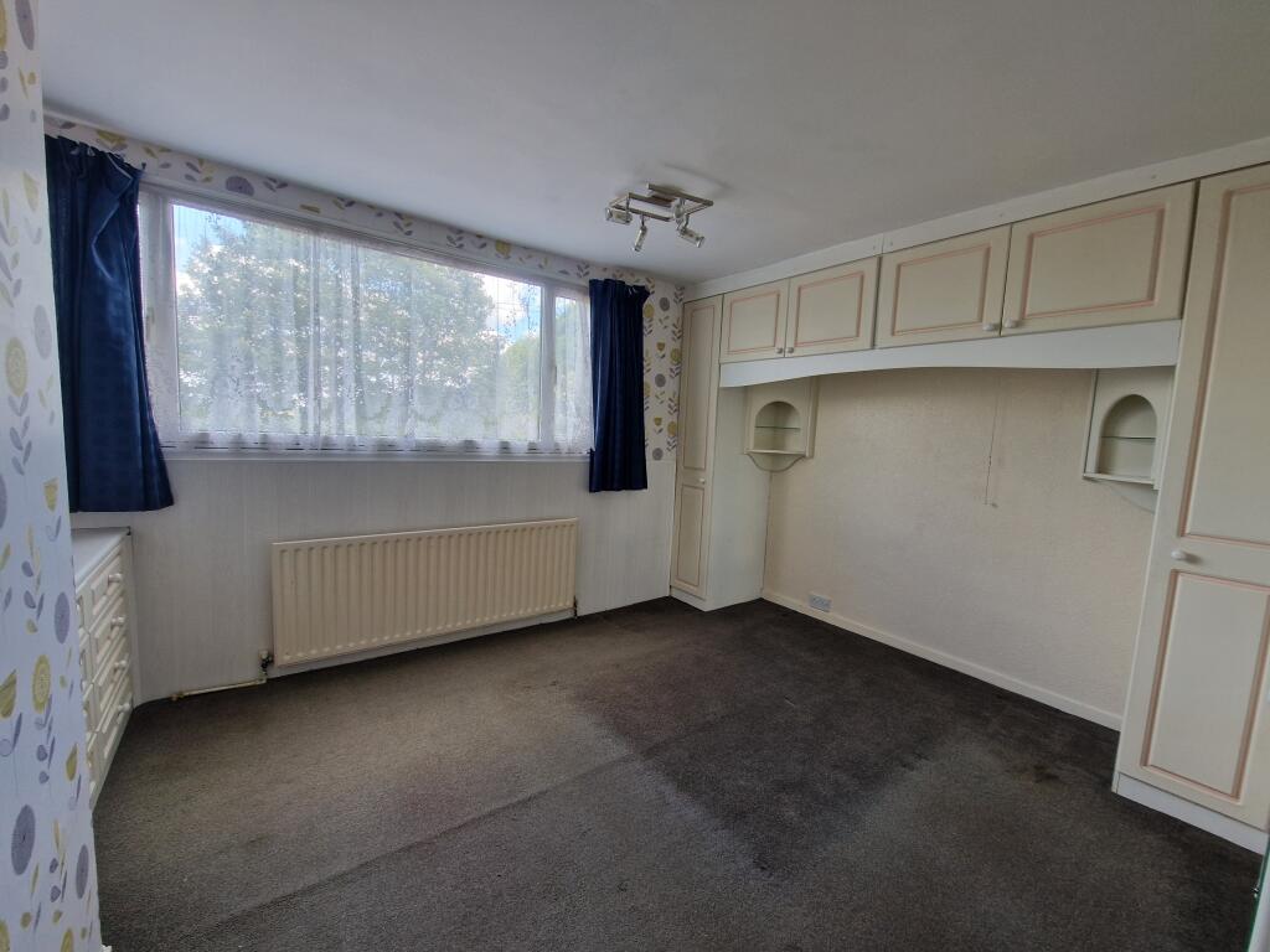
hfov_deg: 106.2
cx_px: 635
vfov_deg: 89.9
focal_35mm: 13
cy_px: 476
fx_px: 477
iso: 64
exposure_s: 1/50
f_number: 2.2
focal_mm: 2.2
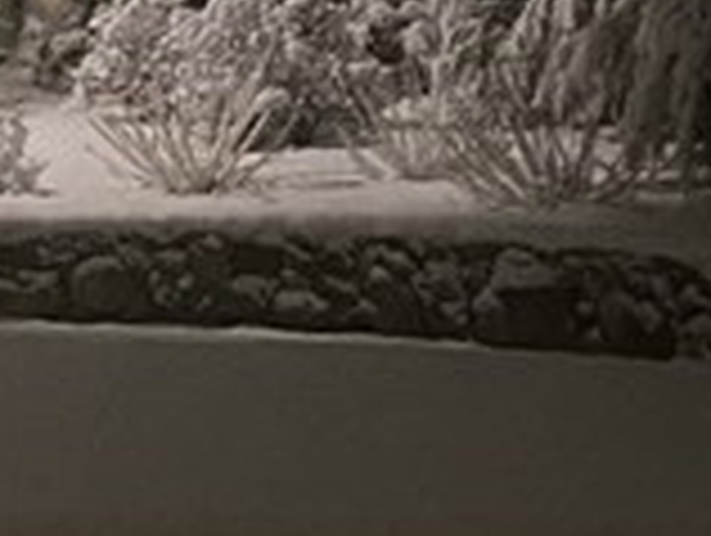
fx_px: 3456
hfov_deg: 11.1
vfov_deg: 8.9
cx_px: -482
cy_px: 162
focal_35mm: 168
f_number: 1.8
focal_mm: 4.25
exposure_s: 1/15
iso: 2000
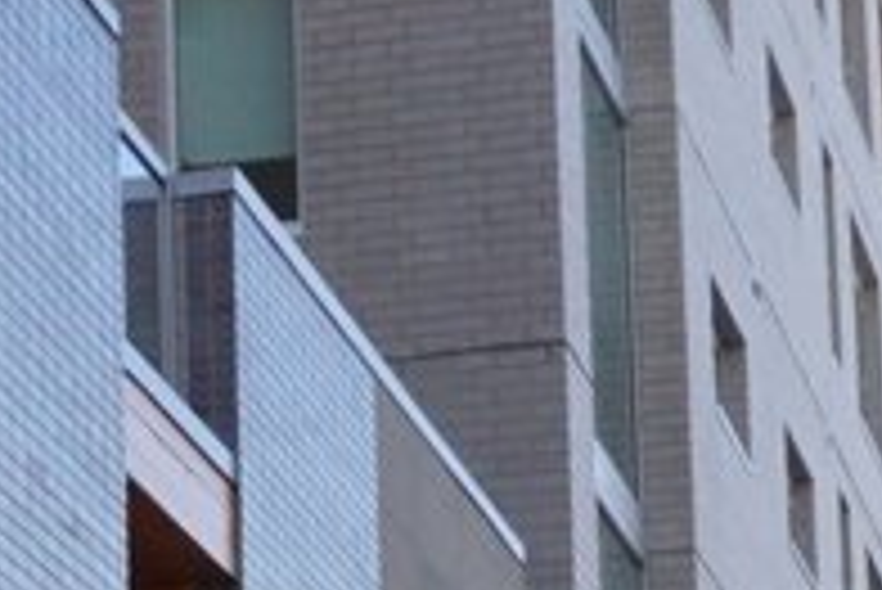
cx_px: -634
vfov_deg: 7.0
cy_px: 853
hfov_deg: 10.1
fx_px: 4732
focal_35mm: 193
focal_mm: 18
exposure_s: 1/160
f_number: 13
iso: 800
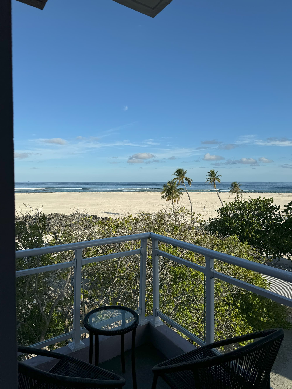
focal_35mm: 24
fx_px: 270
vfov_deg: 71.6
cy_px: 194
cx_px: 146
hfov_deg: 56.8
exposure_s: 1/9009
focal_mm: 6.76
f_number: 1.78
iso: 80
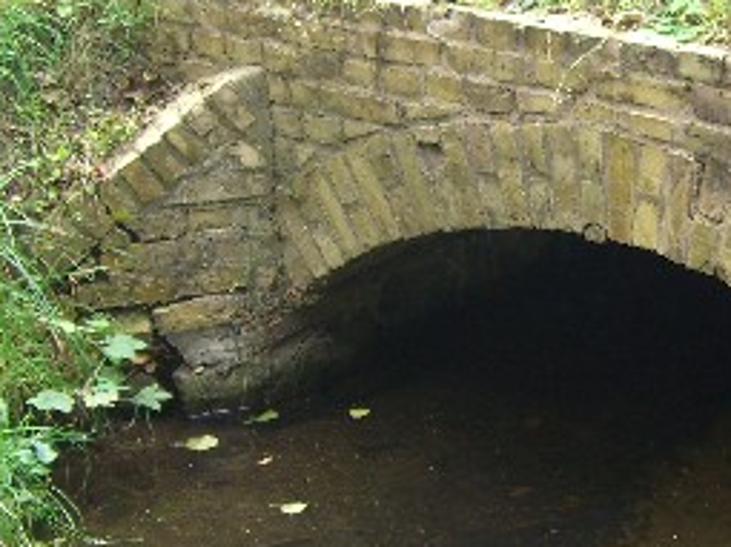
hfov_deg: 22.1
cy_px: 422
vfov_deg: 16.9
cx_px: 618
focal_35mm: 87
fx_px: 1836
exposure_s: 1/60
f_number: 2.8
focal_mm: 7.9
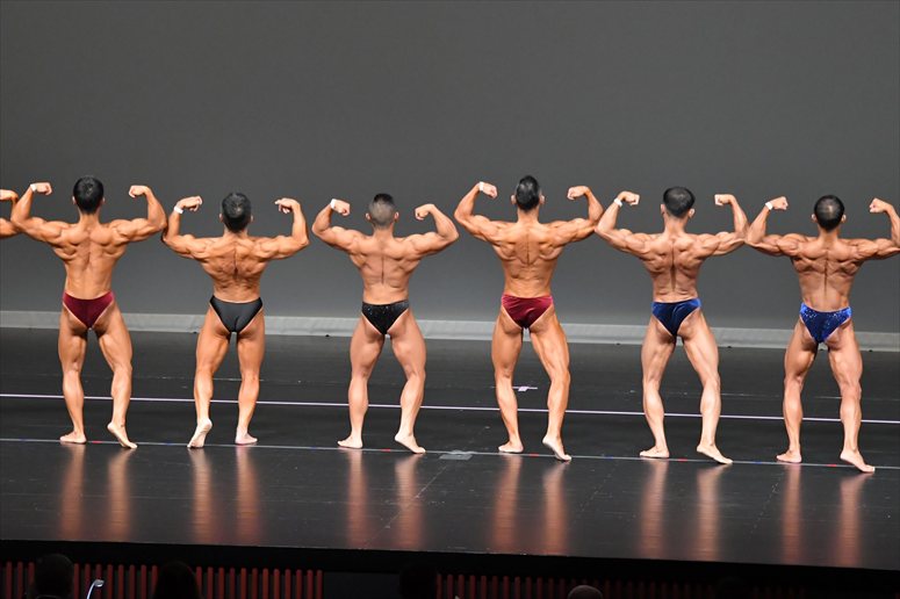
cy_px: 300
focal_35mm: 187
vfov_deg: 7.3
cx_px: 450
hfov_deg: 11.0
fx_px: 4673
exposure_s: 1/400
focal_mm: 125
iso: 5000
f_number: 5.6
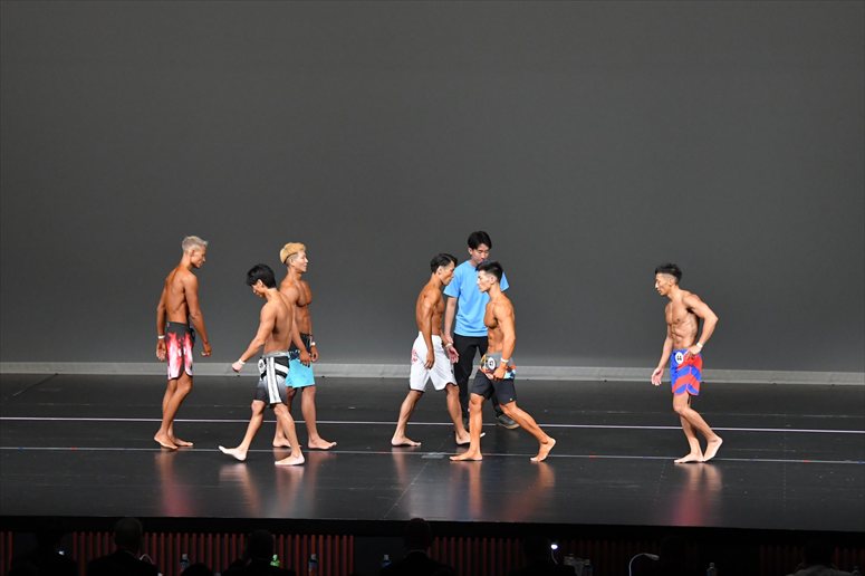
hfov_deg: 15.2
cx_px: 432
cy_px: 288
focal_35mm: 135
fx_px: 3242
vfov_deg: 10.2
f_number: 5.6
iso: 4000
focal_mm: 90
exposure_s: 1/400
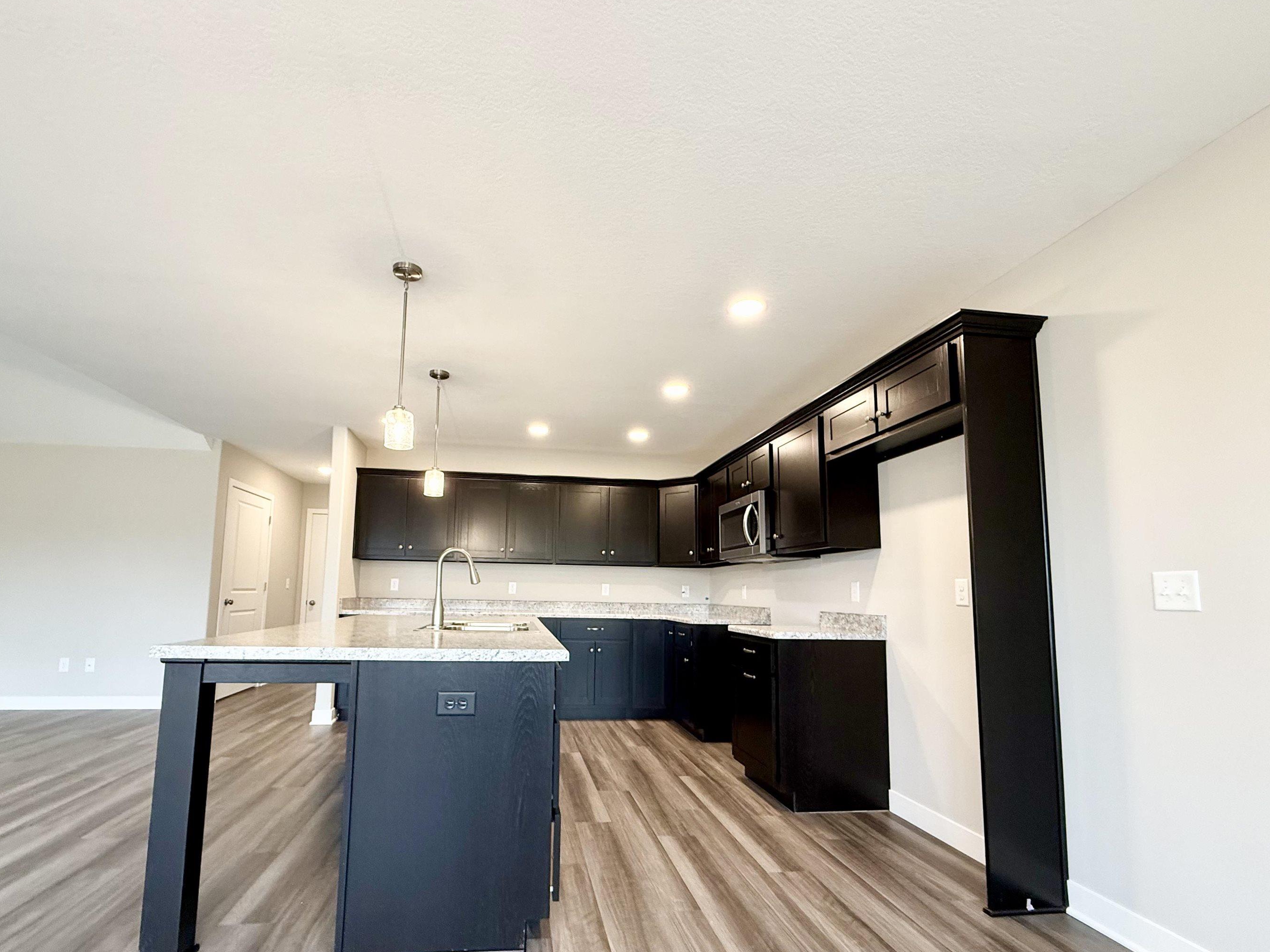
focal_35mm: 16
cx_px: 580
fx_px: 587
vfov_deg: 77.8
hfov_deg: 94.3
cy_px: 533
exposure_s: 1/120
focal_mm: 2.22
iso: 320
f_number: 2.2
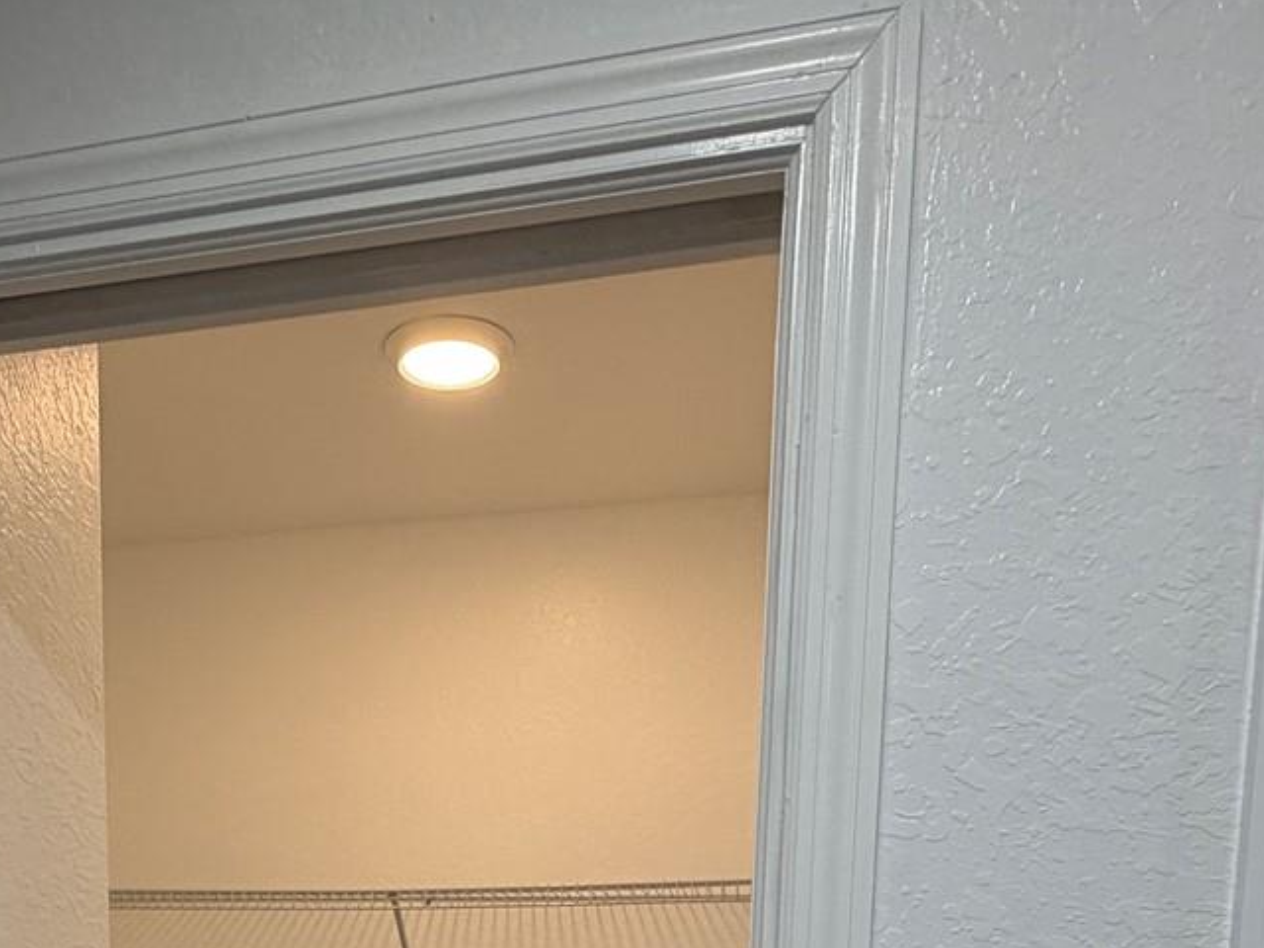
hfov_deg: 51.6
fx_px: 1278
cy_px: 1146
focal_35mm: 35
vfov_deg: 33.1
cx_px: 421
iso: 160
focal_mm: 2.22
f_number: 2.2
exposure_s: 1/120
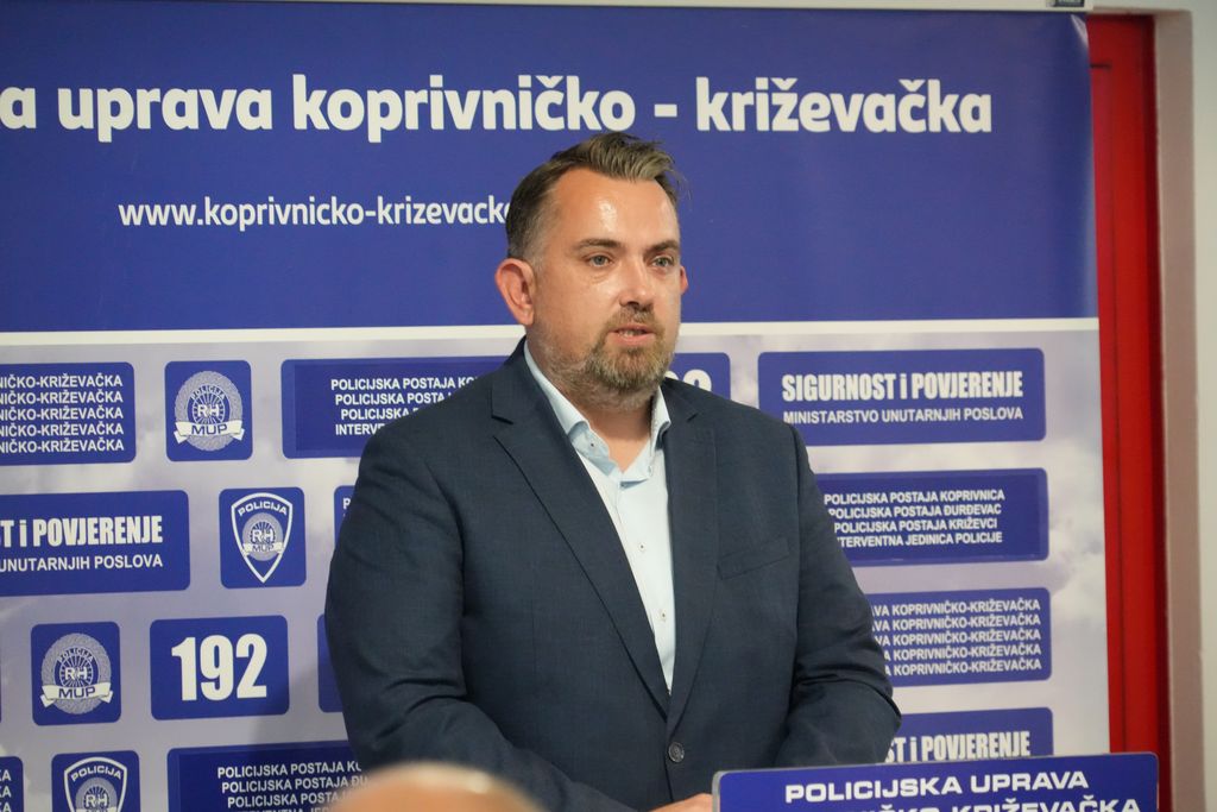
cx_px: 608
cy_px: 406
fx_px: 7641
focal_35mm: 226
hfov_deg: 9.1
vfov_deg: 6.1
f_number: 7.1
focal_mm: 226
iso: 12800
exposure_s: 1/80
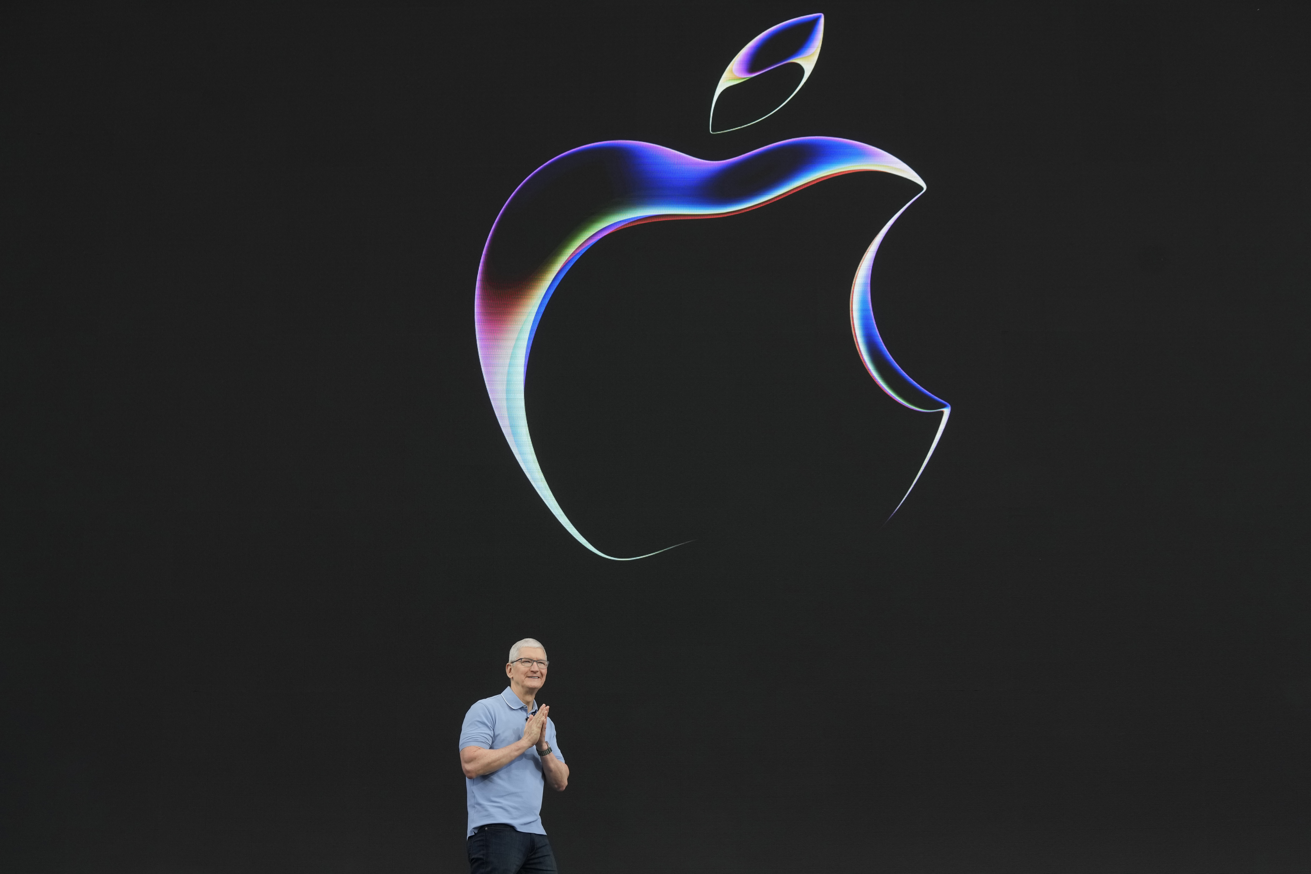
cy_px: 437
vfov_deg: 19.5
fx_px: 2549
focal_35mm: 70
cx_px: 656
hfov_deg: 28.8
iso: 800
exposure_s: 1/2000
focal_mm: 70
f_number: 4.5
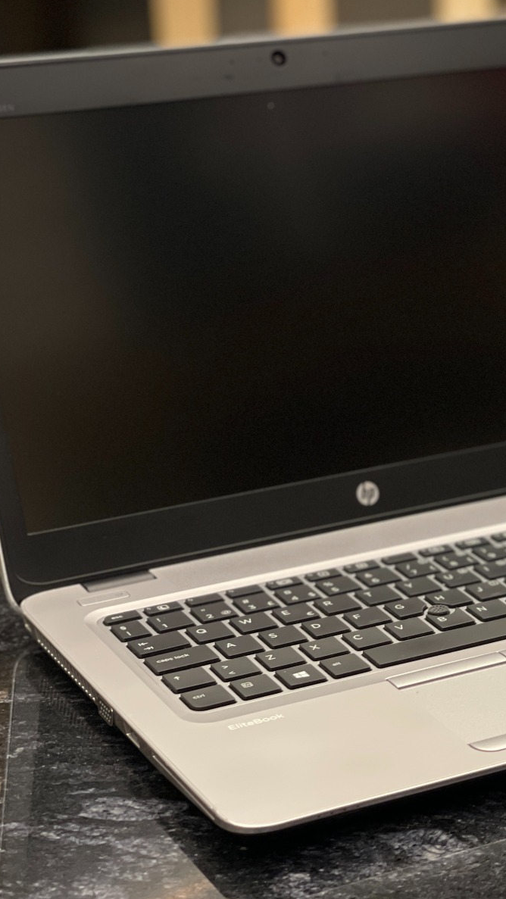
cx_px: 440
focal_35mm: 94
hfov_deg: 12.8
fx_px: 2241
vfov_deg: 22.7
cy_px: 449
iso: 160
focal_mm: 7.5
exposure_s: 1/40
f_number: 2.2
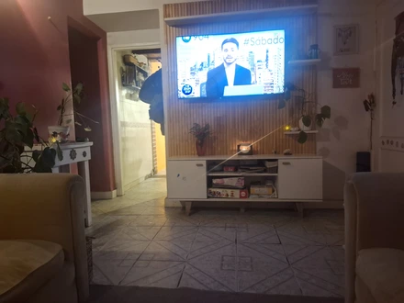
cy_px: 152
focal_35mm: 23
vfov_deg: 58.9
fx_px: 268
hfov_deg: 73.9
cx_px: 202
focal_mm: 5.54
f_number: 1.8
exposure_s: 1/25
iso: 800
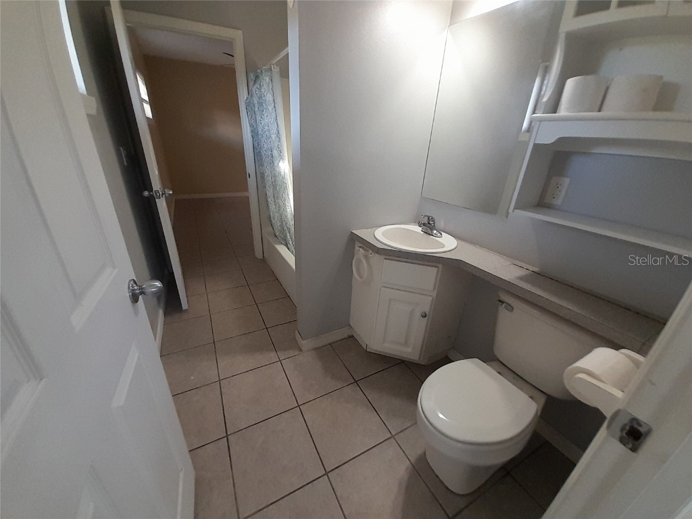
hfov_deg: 106.2
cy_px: 260
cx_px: 346
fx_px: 260
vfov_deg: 89.9
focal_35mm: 13
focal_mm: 1.13
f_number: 2.2
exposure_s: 1/40
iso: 100
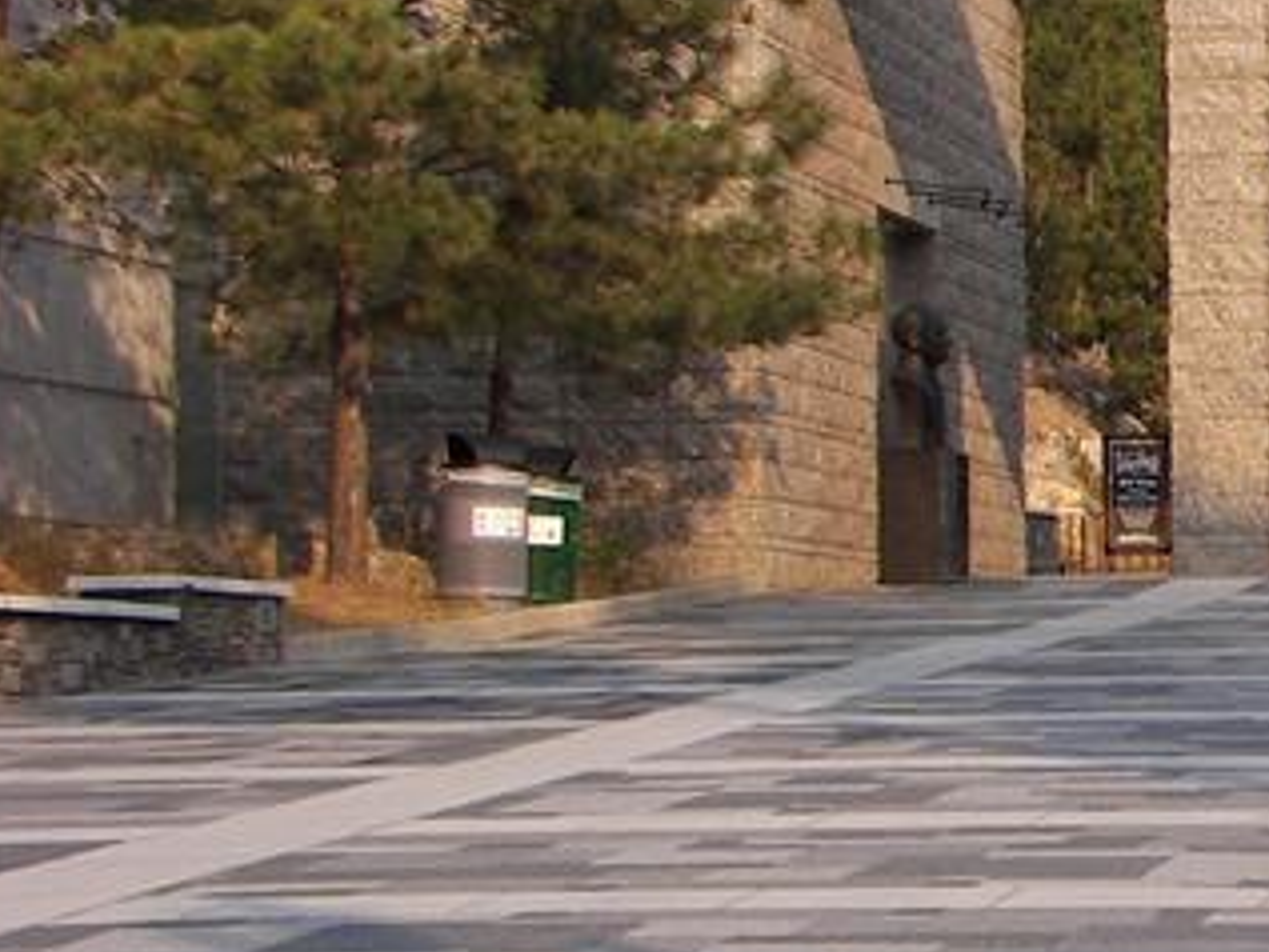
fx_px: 6748
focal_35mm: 184
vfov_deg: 8.1
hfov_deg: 10.3
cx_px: 2006
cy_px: 364
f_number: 2.8
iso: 64
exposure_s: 1/500
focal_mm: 9.4
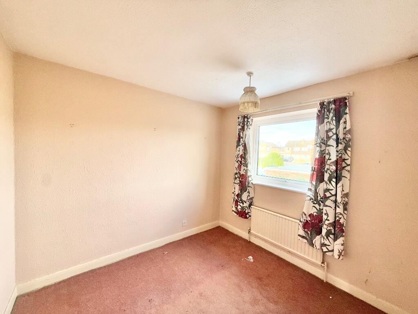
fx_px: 169
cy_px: 157
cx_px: 209
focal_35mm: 14
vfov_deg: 85.7
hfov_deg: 102.1
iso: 125
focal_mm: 2.22
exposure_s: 1/99
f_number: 2.2
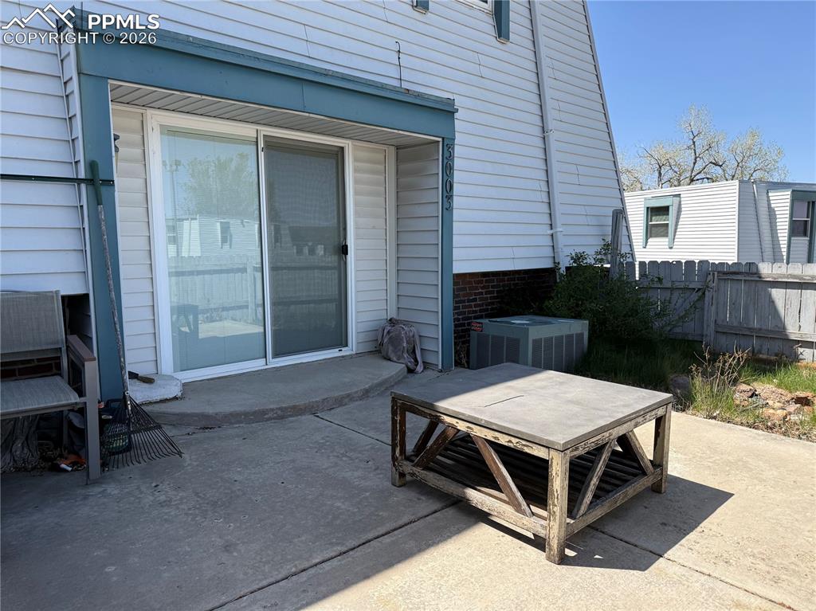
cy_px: 306
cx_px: 408
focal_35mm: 24
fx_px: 565
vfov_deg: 56.8
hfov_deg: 71.6
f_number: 1.78
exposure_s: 1/3145
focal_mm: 6.76
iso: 100
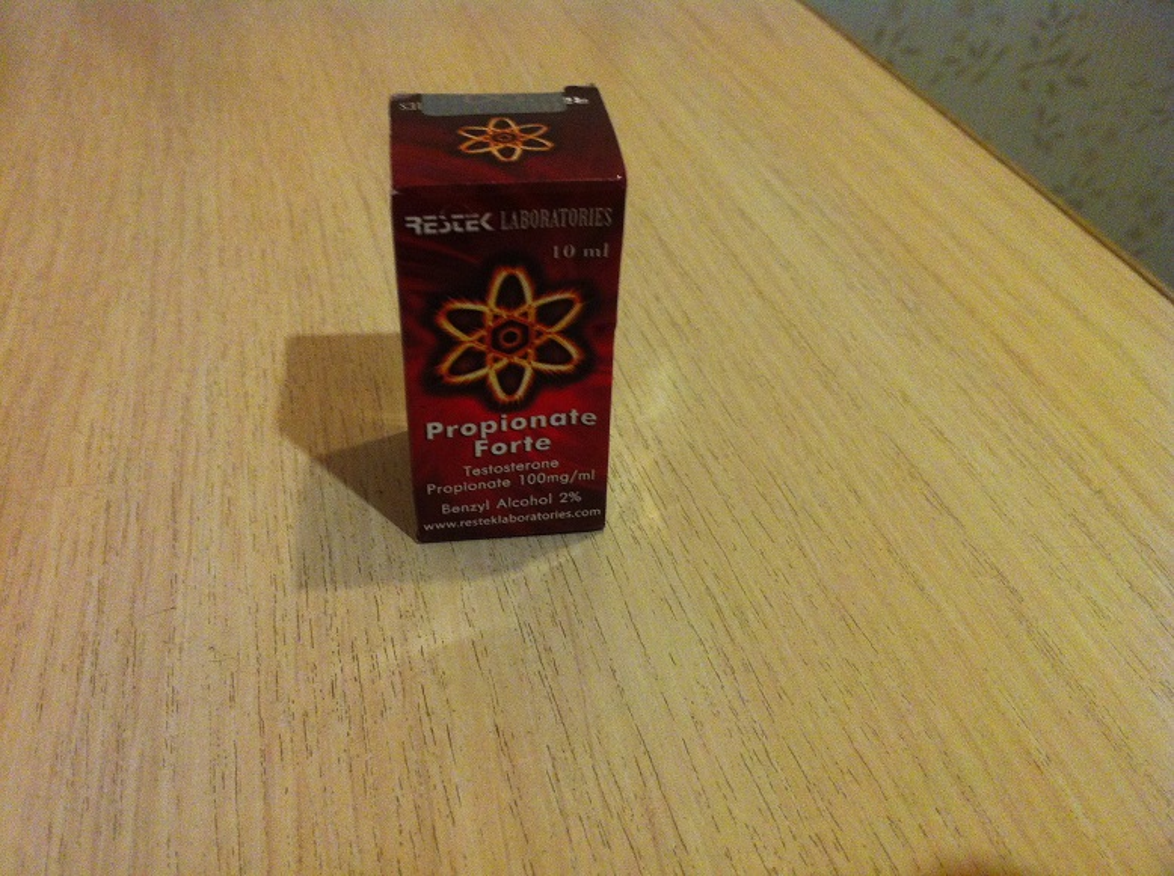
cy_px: 438
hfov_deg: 52.7
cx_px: 587
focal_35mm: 35
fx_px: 1185
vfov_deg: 40.6
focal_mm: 3.85
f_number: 2.8
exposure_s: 1/15
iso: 250
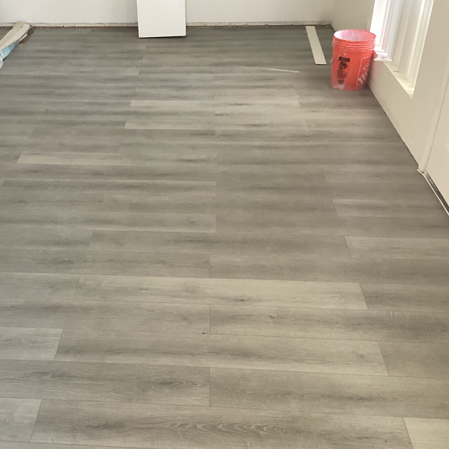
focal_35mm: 41
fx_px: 602
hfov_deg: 40.4
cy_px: 234
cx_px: 147
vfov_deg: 40.9
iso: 160
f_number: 2.4
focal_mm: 3.3
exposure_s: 1/60
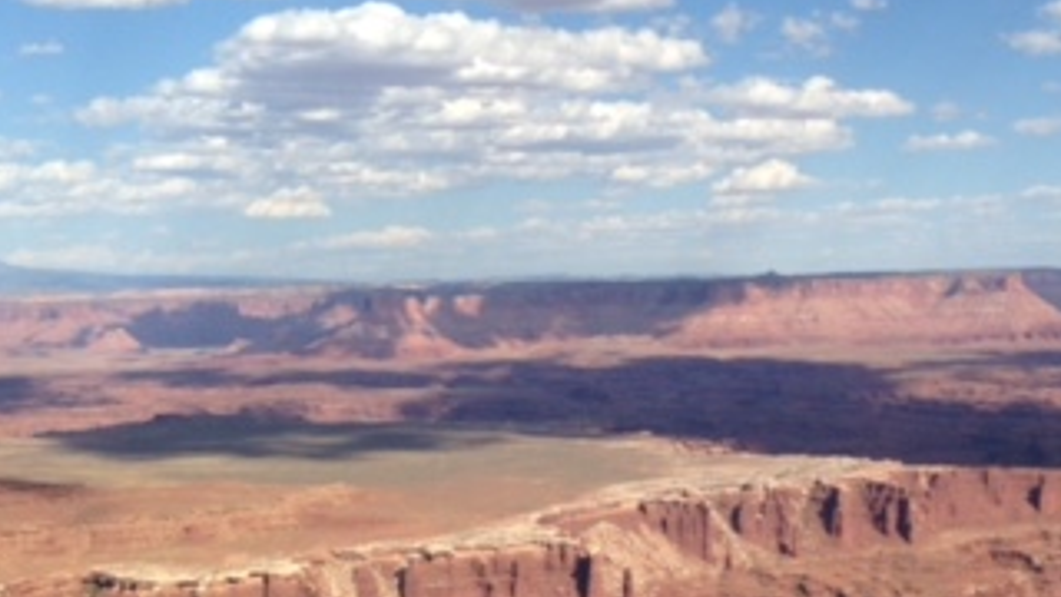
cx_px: 617
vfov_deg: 16.7
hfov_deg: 29.3
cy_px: 352
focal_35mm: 72
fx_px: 2026
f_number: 2.4
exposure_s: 1/2463
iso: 50
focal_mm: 4.12
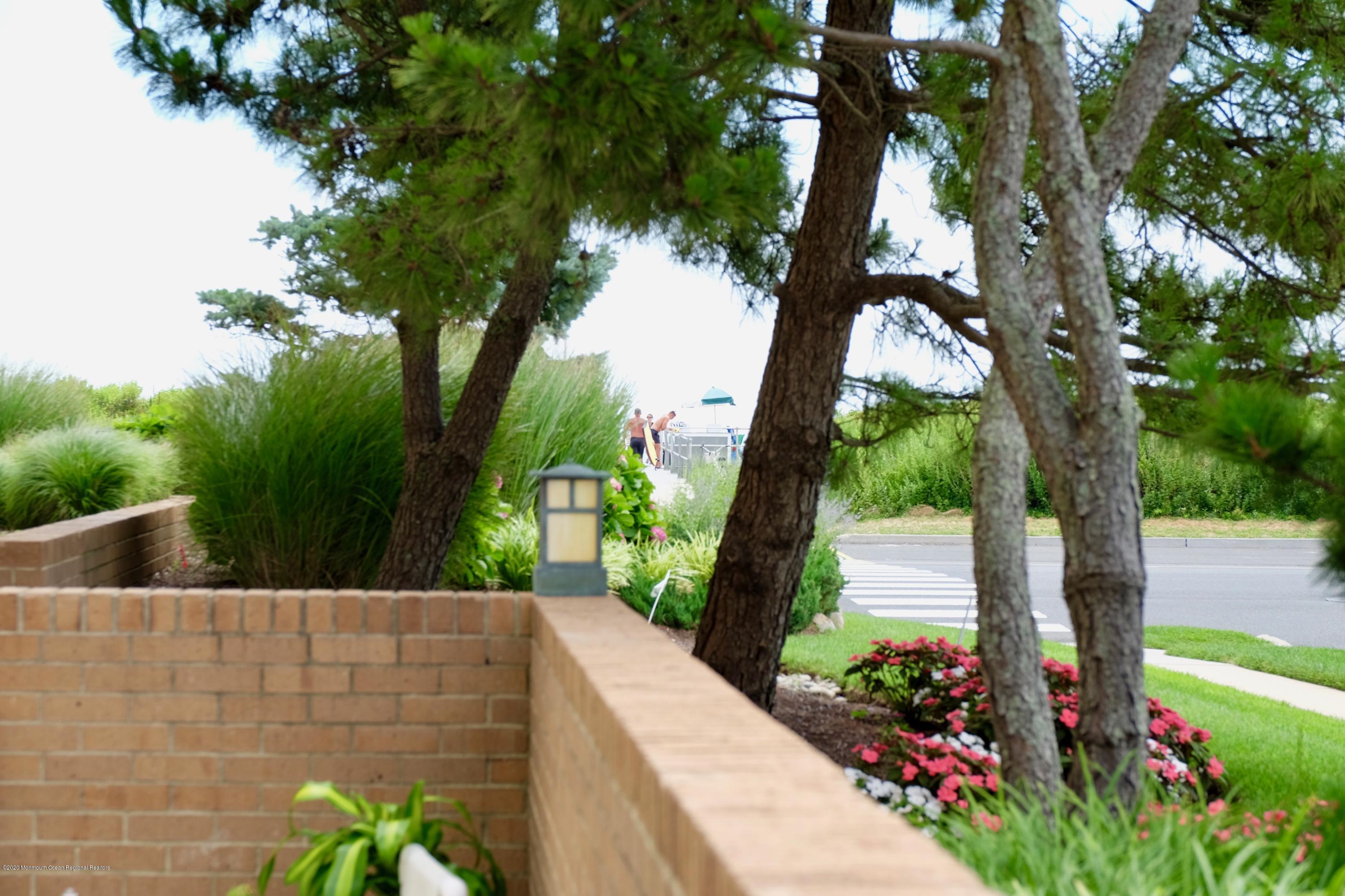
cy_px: 448
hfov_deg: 24.5
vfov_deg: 16.5
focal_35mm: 83
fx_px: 3101
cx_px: 672
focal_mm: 55
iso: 200
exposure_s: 1/200
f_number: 5.6
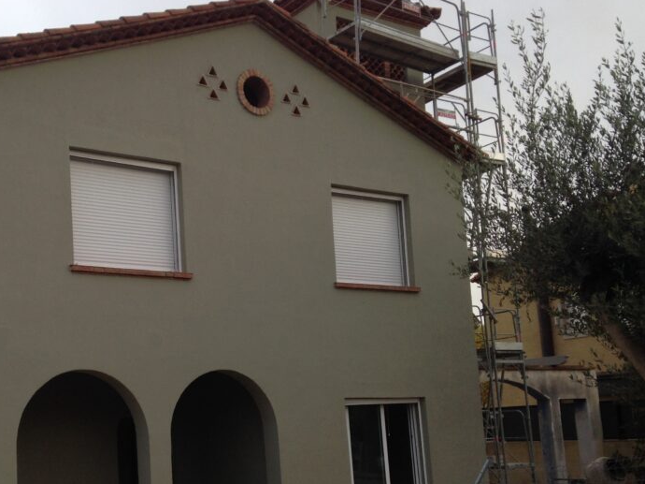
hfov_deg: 38.2
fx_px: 913
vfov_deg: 29.4
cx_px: 183
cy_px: 336
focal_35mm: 49
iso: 64
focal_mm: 4.12
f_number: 2.4
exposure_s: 1/60
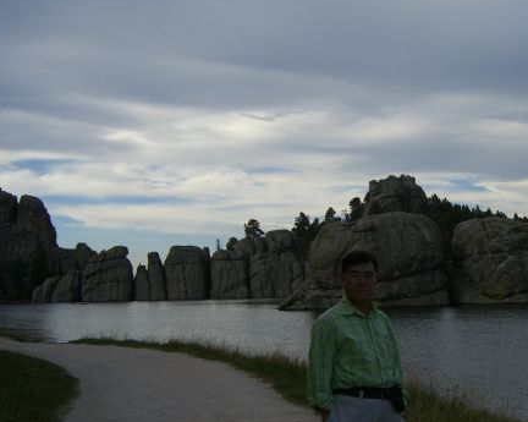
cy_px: 241
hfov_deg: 33.9
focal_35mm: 55
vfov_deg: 27.6
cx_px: 342
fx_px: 859
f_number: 4.3
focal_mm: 6.2
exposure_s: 1/500
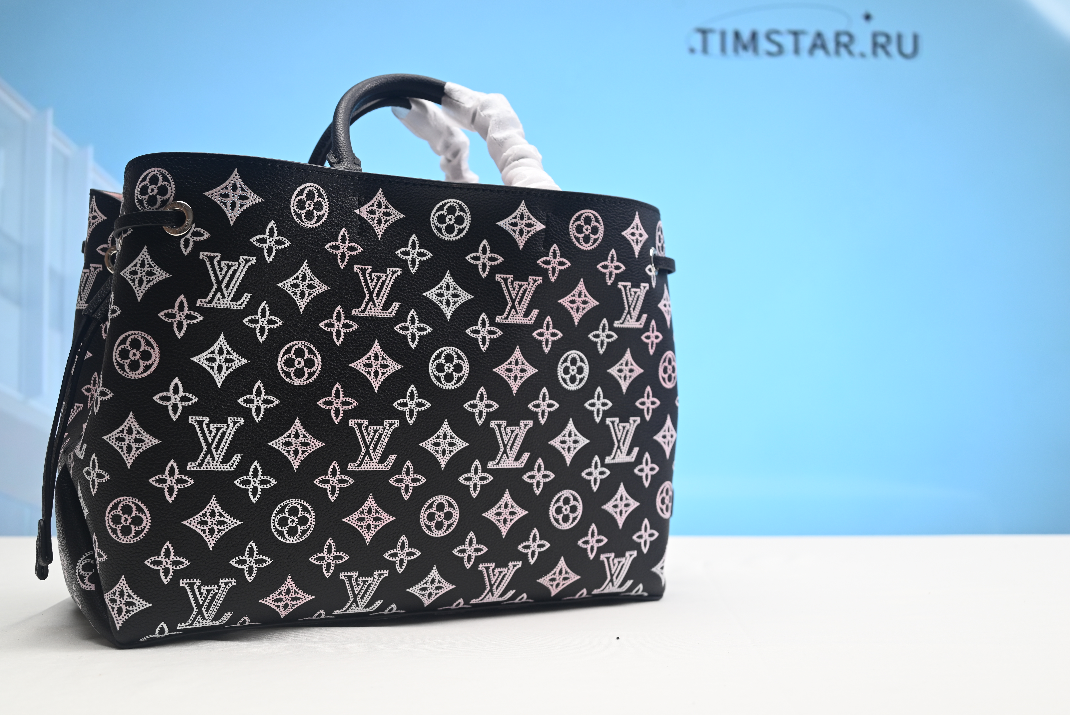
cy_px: 358
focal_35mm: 38
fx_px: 1130
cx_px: 535
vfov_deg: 35.1
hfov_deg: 50.7
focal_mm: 38
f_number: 5.3
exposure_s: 1/40
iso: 280
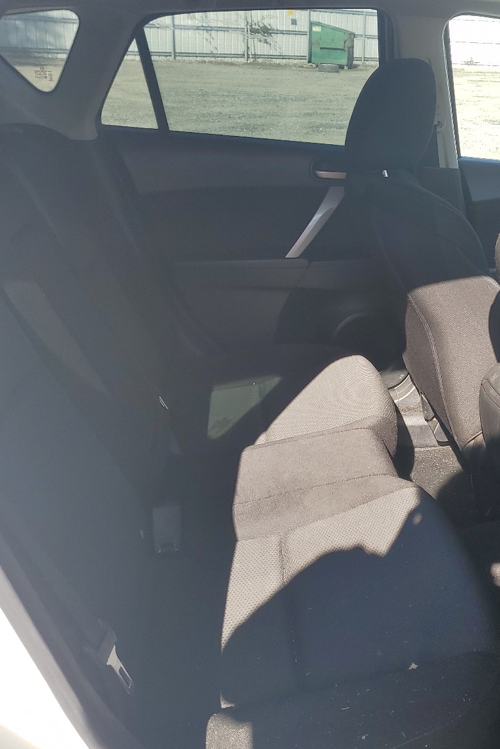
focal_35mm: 37
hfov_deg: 35.3
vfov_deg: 51.9
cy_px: 368
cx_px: 367
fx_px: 770
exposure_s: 1/714
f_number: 1.5
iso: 50
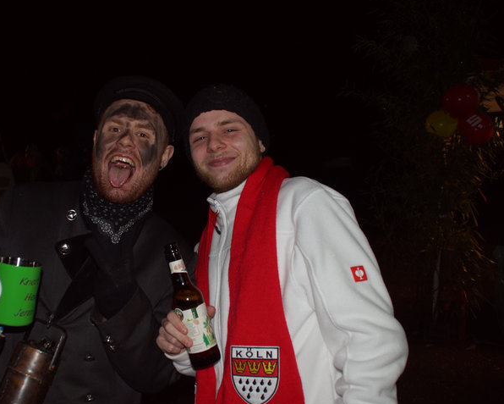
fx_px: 507
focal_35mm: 34
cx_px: 187
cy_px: 199
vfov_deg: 43.4
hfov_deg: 52.2
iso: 400
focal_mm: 18
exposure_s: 1/60
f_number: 3.5
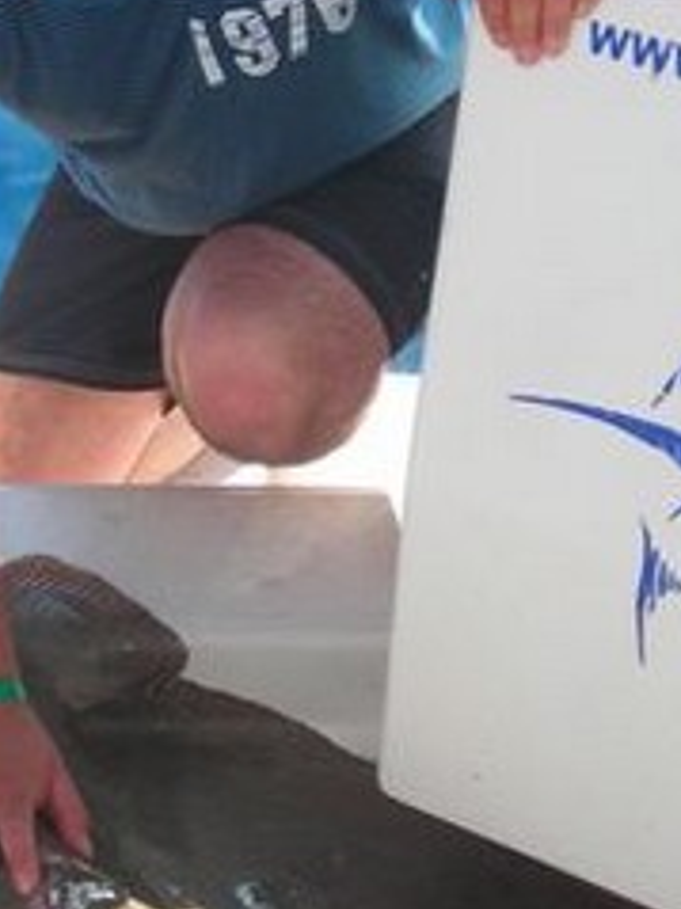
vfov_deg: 19.6
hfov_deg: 14.7
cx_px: 221
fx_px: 2625
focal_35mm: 100
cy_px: 411
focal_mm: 6.3
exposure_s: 1/330
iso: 50
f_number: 3.2
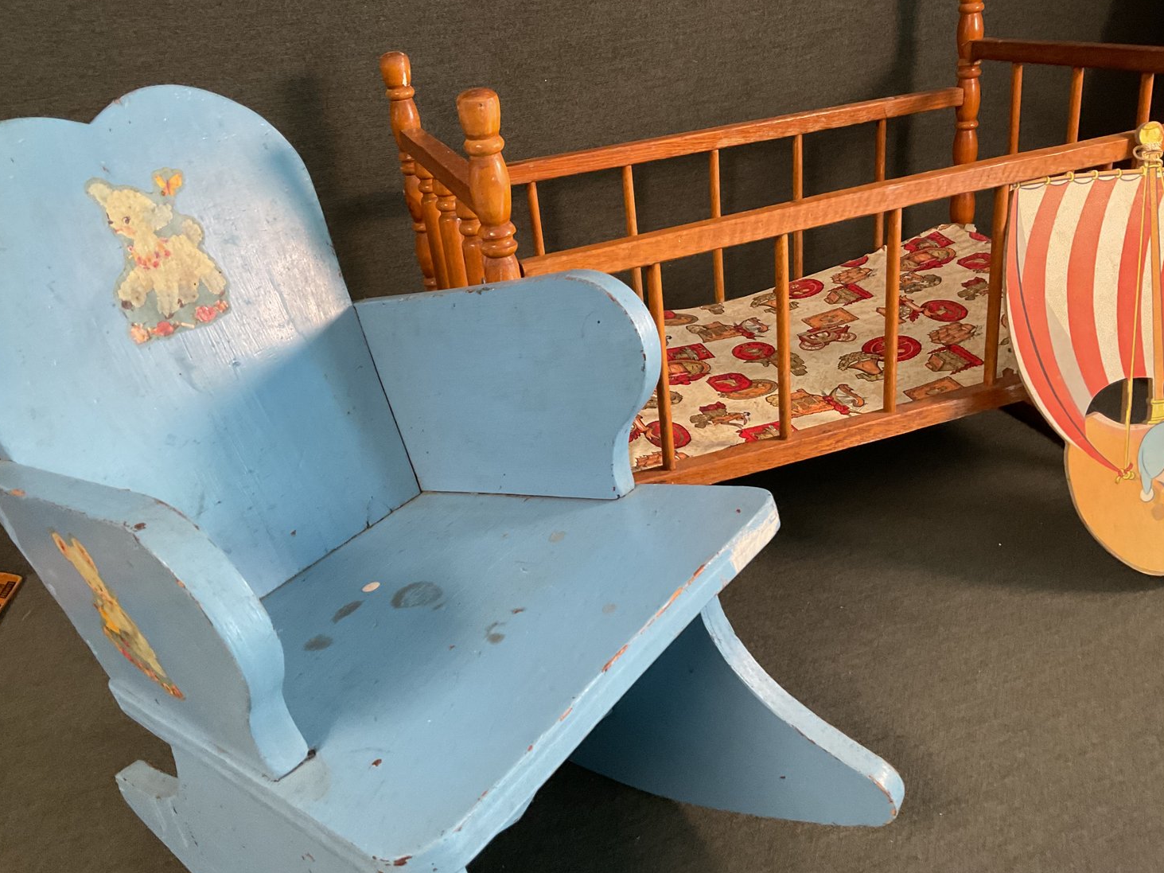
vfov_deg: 46.8
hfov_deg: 60.0
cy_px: 428
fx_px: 1009
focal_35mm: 30
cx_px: 568
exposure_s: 1/60
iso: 250
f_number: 1.8
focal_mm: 3
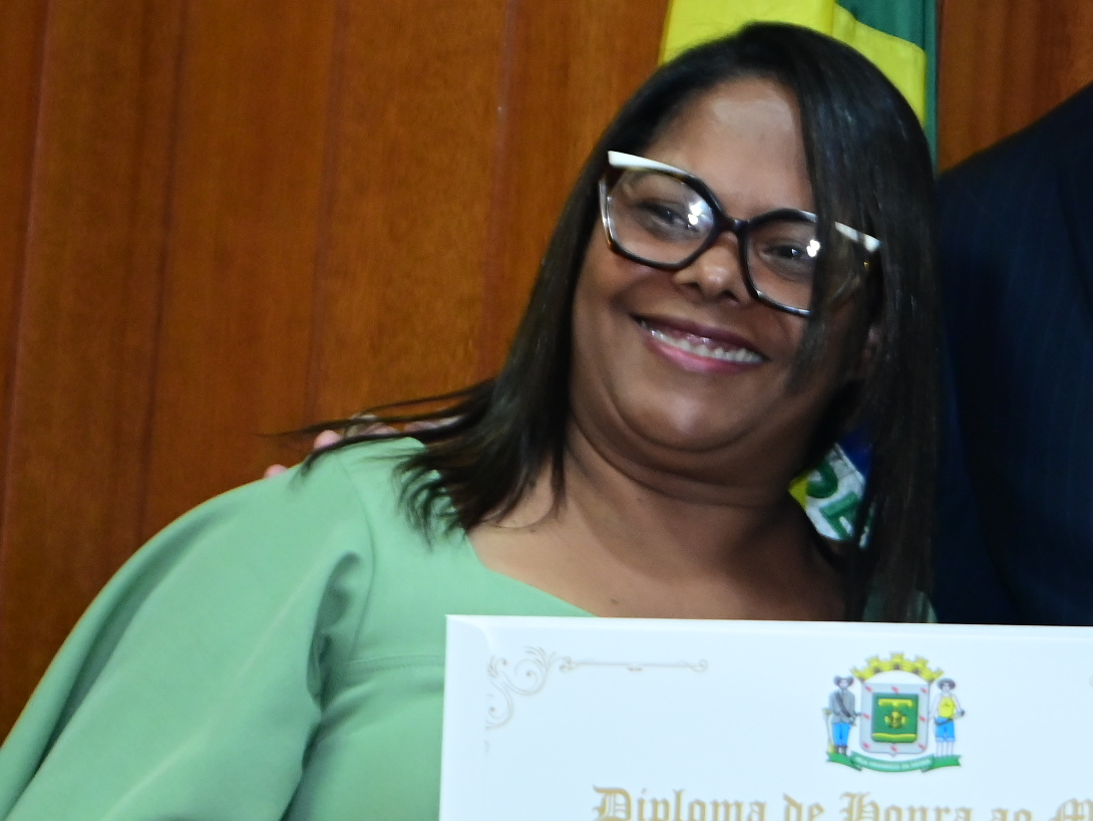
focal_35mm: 200
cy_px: 480
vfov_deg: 7.4
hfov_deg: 9.8
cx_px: 1086
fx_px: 6316
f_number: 6.3
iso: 3200
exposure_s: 1/125
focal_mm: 75
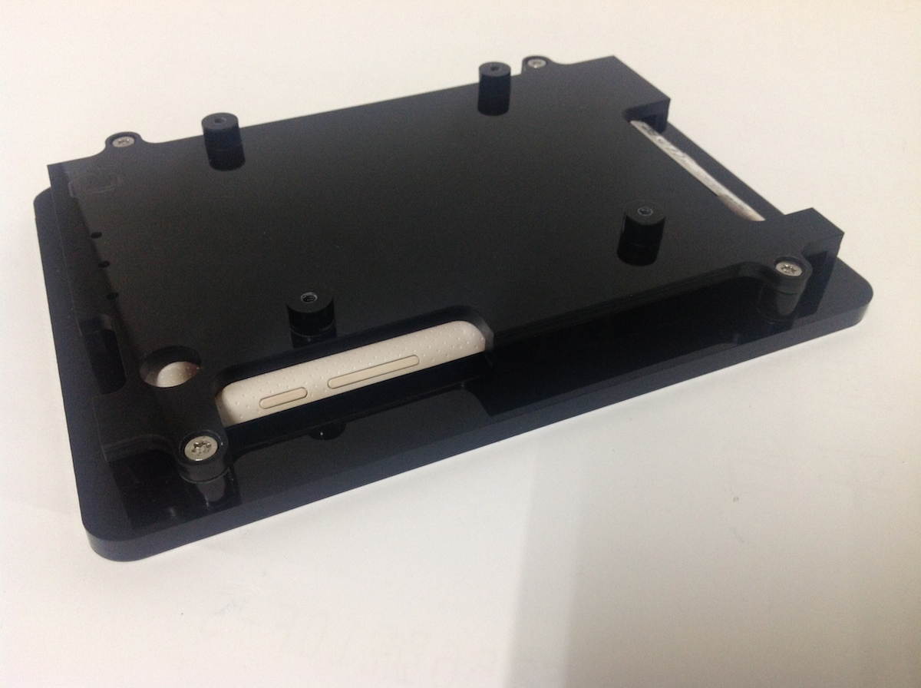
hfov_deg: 52.7
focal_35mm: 35
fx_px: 930
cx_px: 460
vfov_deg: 40.6
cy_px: 344
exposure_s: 1/15
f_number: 2.4
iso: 100
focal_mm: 4.28
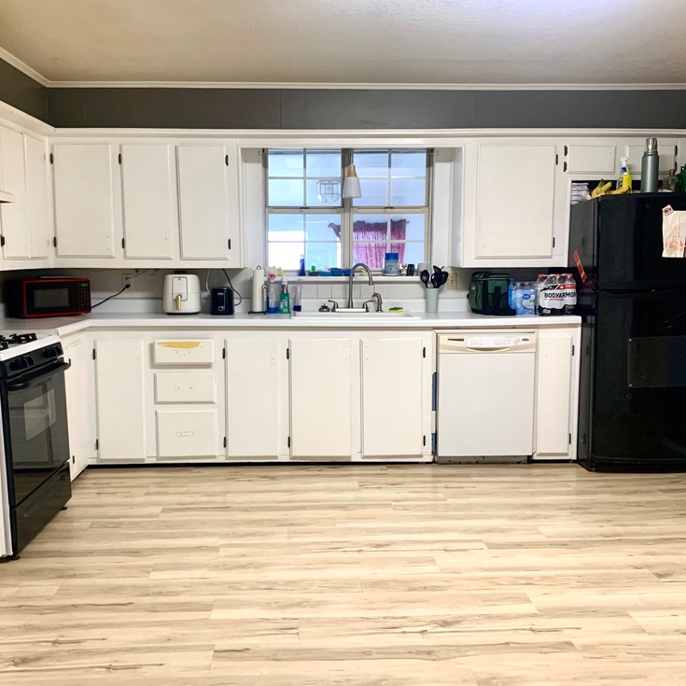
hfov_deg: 51.1
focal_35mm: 32
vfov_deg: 51.1
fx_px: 717
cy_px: 342
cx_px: 322
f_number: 1.8
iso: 200
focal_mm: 4.25
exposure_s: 1/60
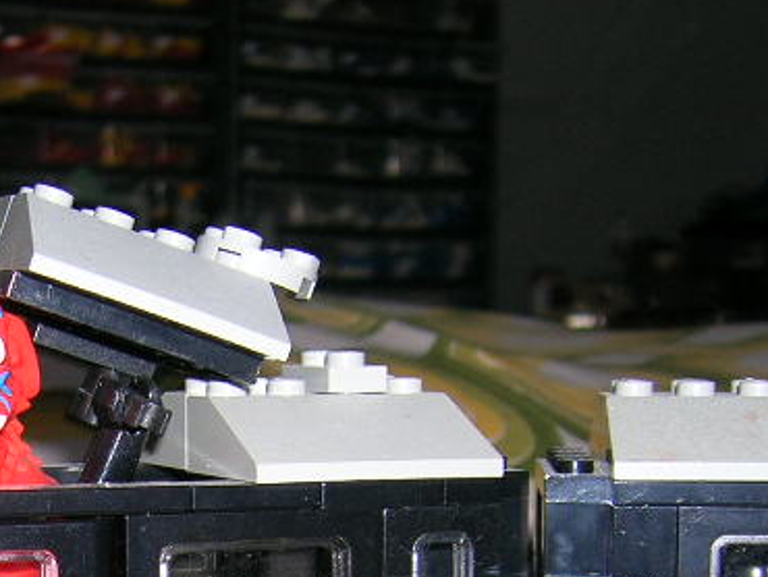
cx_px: 79
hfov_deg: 20.4
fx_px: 2087
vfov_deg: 15.1
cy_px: 720
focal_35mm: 94
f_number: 2.9
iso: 50
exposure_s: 1/60.1
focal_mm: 5.7
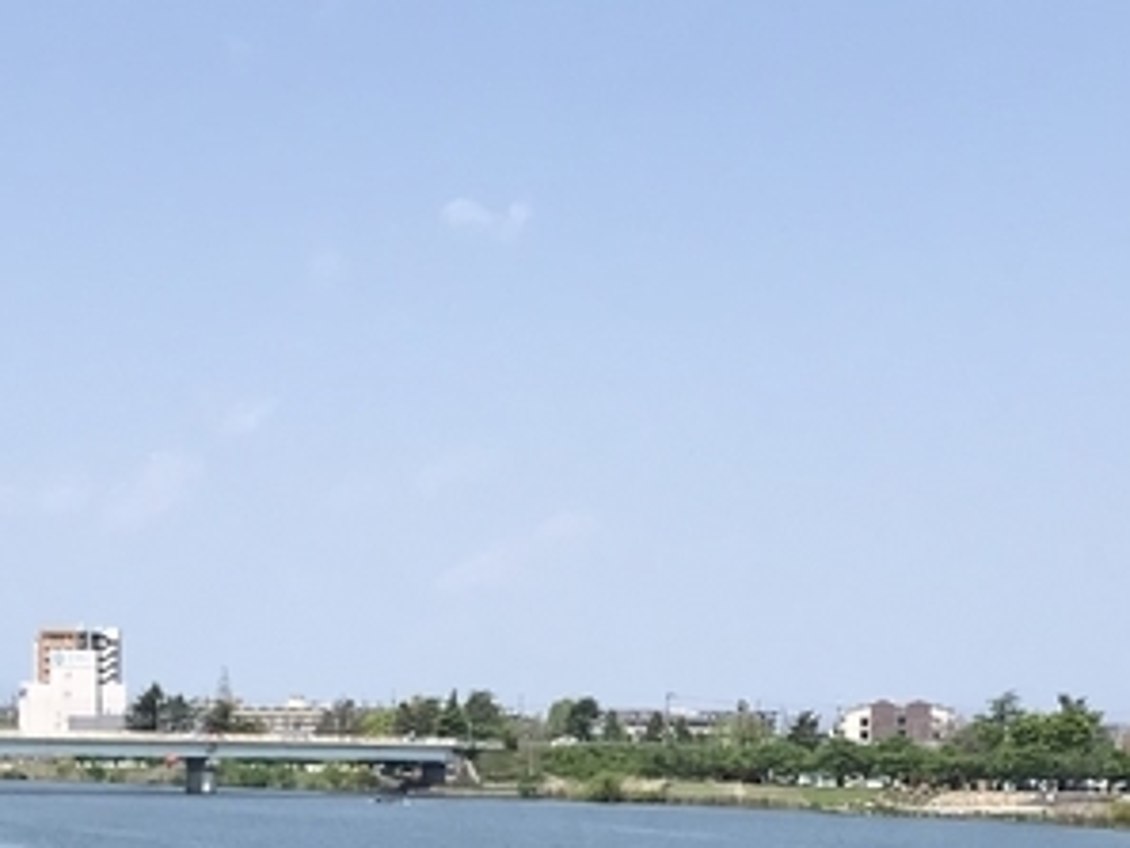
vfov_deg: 12.9
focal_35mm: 113
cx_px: 578
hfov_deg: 17.4
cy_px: 943
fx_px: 3690
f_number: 1.8
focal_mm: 3.99
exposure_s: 1/2994
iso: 20
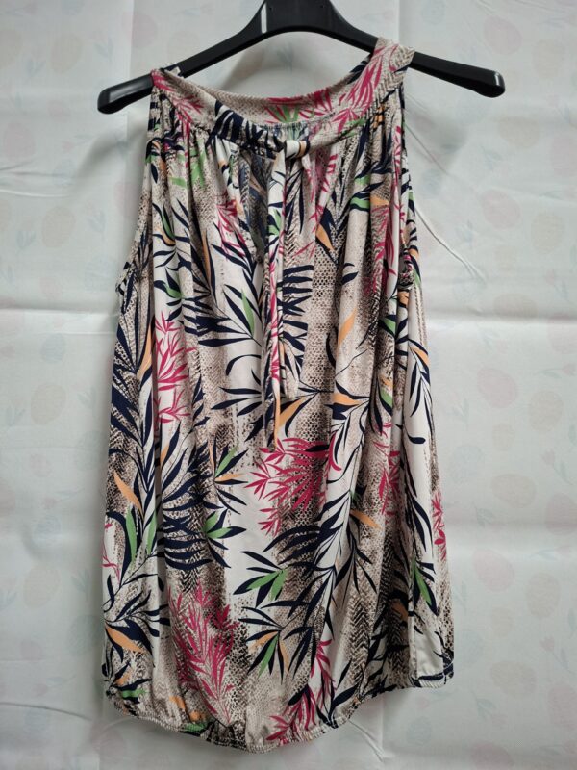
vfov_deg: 73.9
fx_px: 511
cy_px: 385
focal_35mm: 23
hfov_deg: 58.9
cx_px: 288
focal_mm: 5.54
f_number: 1.8
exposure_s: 1/25
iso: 500
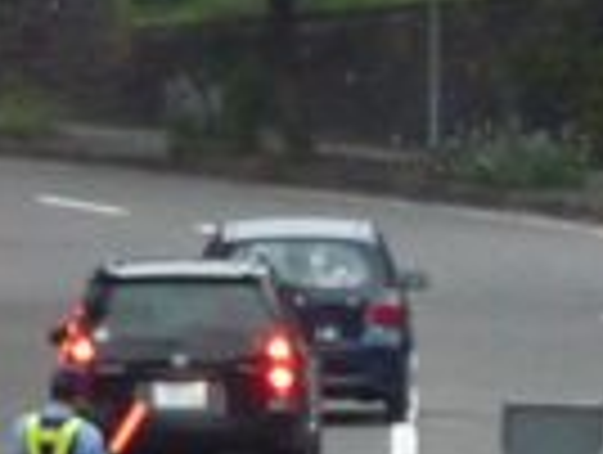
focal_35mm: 1337
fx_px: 23332
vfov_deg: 1.1
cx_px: 850
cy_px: 566
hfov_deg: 1.5
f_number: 4.9
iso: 800
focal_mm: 47
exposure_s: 1/40
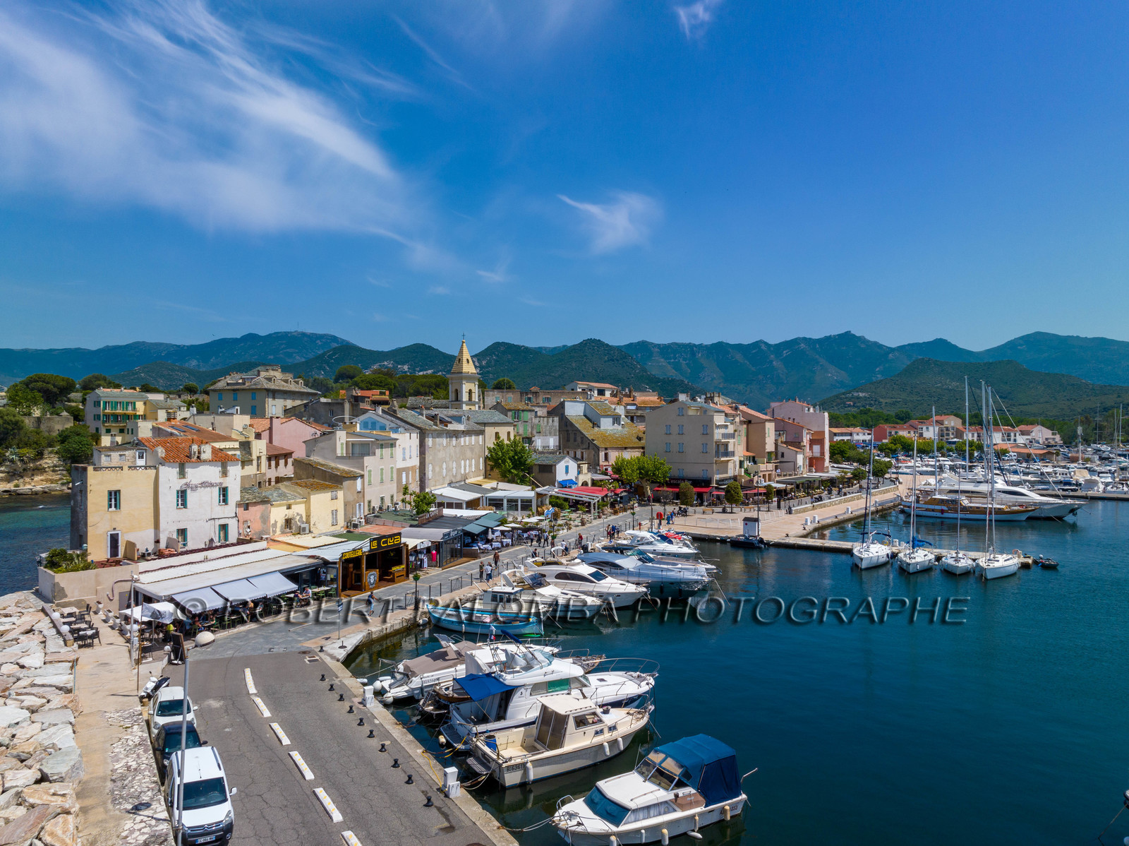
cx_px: 564
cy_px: 423
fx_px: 782
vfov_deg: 56.8
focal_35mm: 24
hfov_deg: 71.6
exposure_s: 1/240
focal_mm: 12.3
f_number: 11
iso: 100
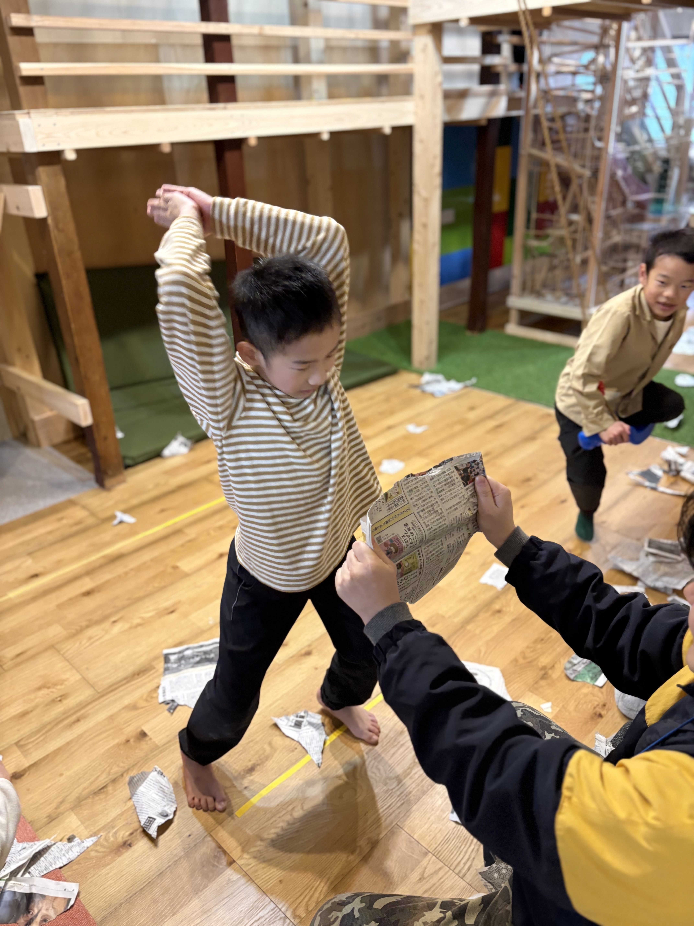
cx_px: 347
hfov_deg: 53.1
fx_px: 695
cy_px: 463
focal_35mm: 26
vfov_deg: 67.3
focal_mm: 5.96
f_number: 1.6
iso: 320
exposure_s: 1/60
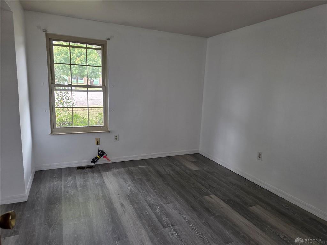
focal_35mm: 23
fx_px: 217
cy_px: 122
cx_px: 164
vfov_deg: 58.9
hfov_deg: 73.9
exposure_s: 1/180
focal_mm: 6.3
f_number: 1.7
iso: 200
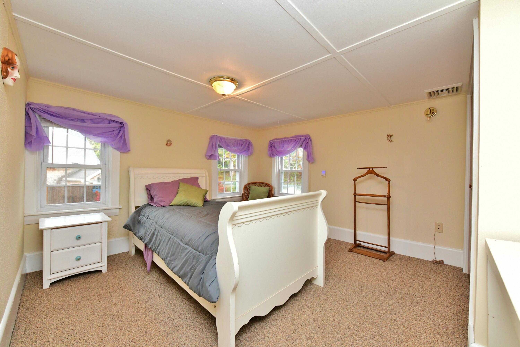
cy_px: 174
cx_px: 260
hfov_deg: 104.3
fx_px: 202
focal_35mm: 14
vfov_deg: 81.2
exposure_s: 1/200
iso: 6400
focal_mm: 14
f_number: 6.3
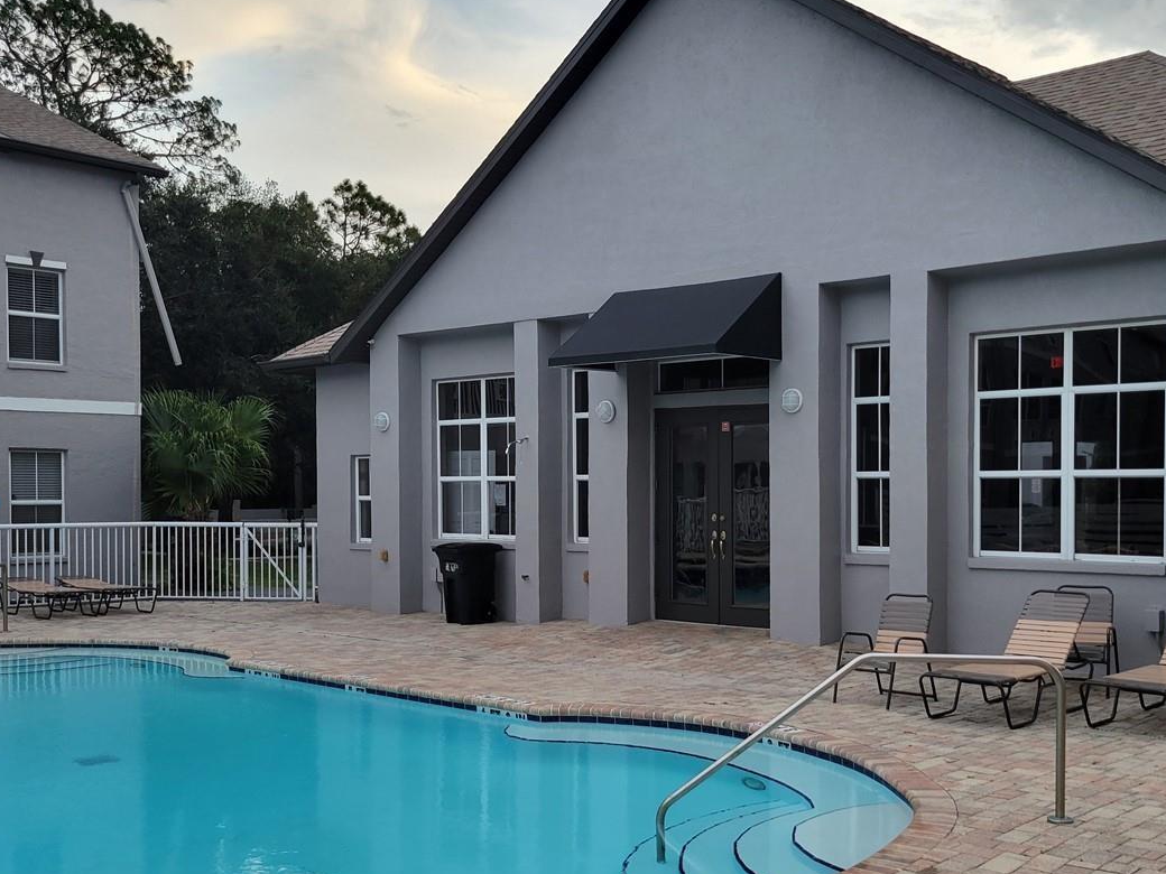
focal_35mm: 40
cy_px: 521
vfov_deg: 35.8
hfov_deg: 46.8
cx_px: 619
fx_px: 1347
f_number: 1.8
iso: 64
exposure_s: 1/120
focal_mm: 5.4
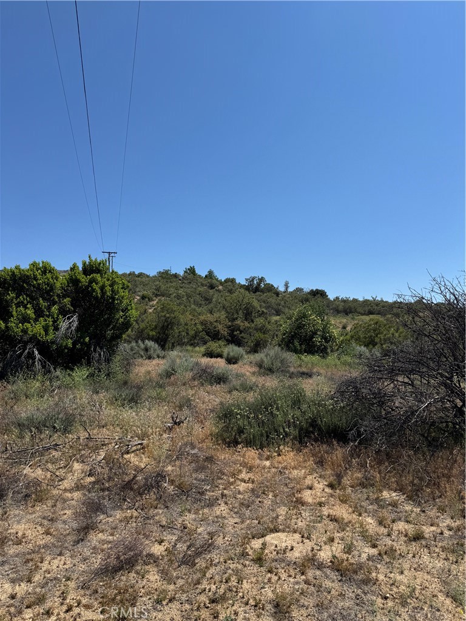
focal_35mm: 24
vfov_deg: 71.6
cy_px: 310
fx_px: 431
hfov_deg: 56.8
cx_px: 233
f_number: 1.78
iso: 80
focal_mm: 6.76
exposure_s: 1/5814
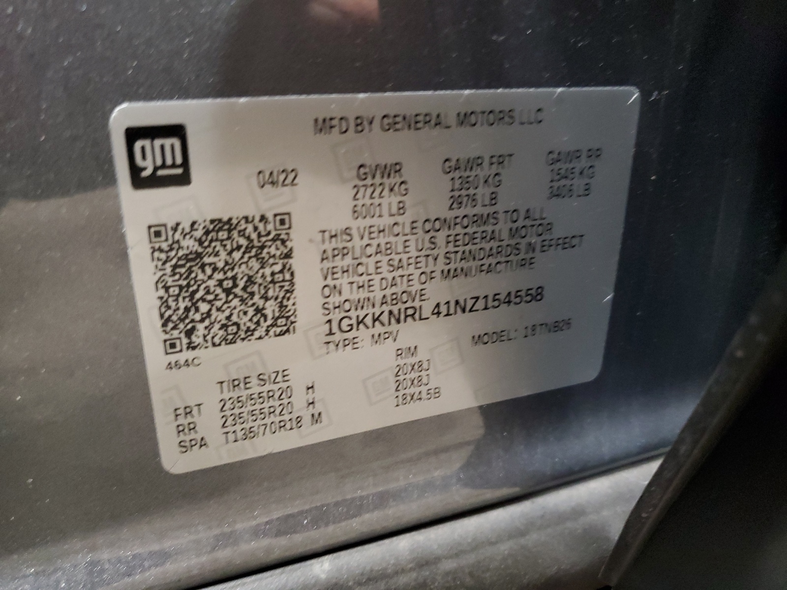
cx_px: 394
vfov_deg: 53.1
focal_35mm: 26
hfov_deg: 67.3
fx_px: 591
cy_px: 295
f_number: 1.5
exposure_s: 1/15
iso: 327
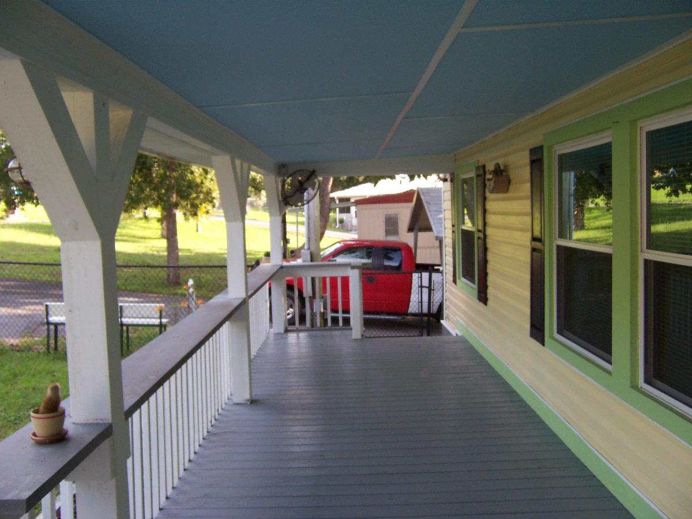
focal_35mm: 33
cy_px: 260
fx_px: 660
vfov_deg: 42.9
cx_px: 346
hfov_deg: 55.4
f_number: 3.4
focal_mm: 5.5
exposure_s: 1/90
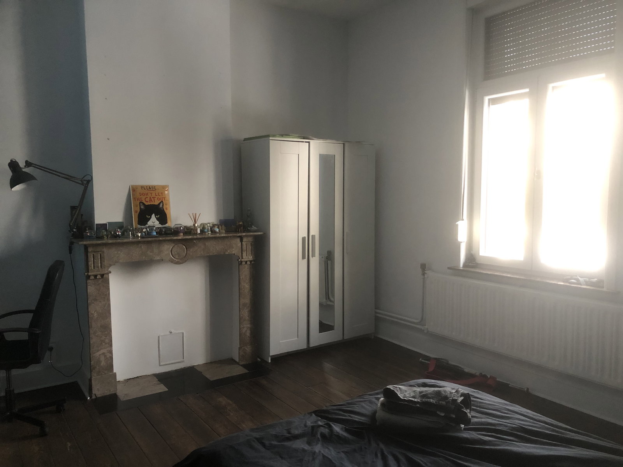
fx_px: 504
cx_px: 312
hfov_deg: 63.4
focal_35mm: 28
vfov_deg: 49.7
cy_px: 234
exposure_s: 1/5
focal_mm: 4
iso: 100
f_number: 1.8
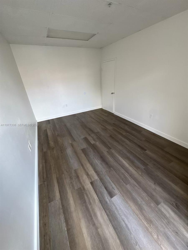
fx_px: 101
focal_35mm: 14
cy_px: 125
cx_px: 94
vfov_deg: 102.1
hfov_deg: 85.7
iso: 200
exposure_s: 1/99
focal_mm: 2.22
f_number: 2.2
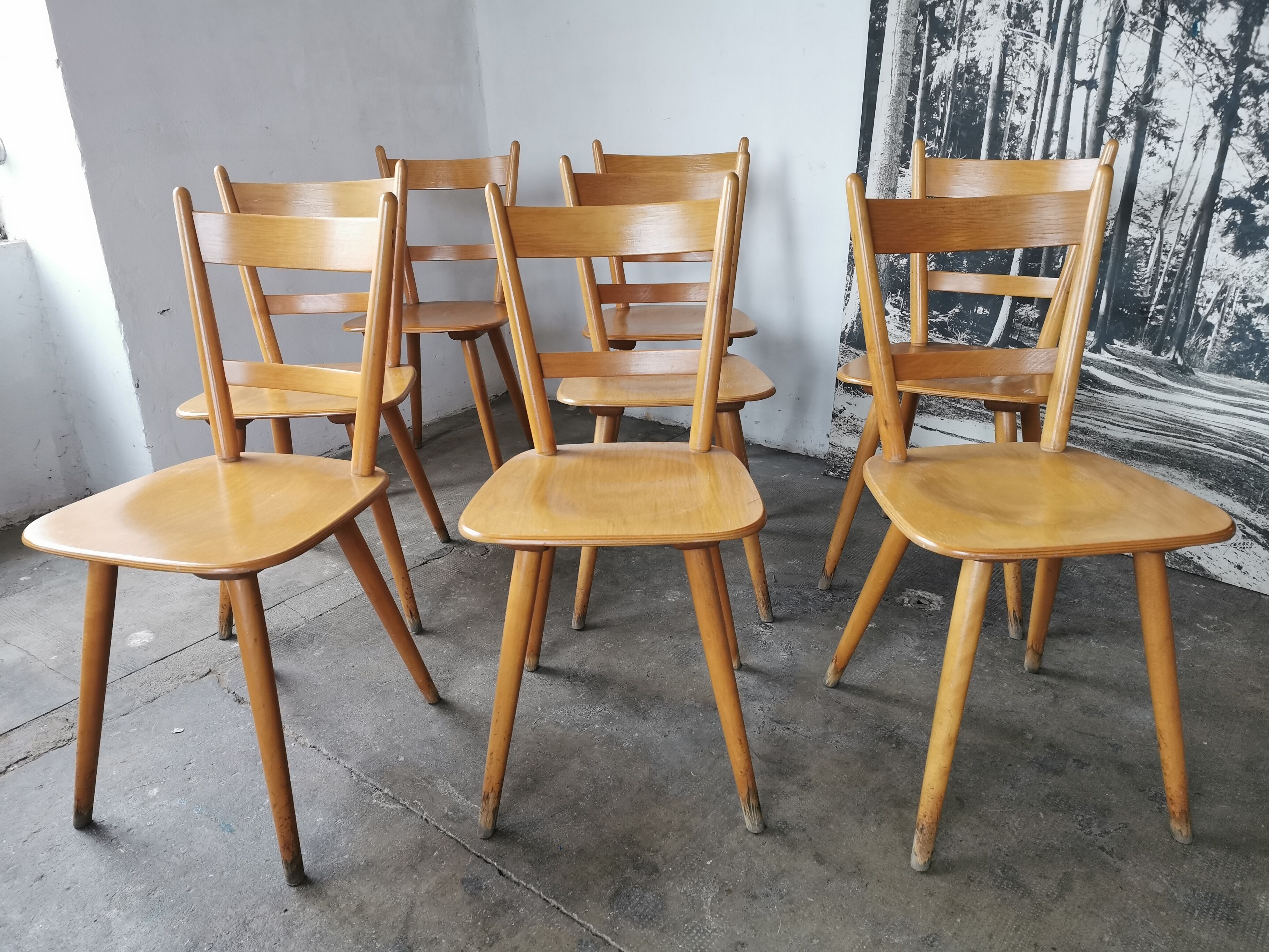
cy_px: 476
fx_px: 990
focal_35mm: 27
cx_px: 634
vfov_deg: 51.4
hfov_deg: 65.3
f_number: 1.6
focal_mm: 5.56
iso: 320
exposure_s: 1/40
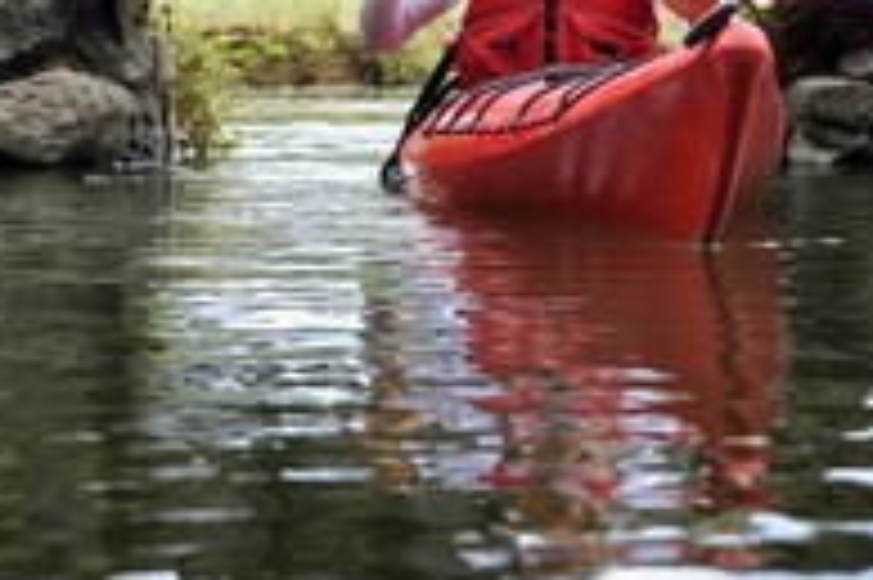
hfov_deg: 15.8
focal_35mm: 130
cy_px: 121
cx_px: 446
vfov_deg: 10.5
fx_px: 3150
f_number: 8
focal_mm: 60
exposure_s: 1/250
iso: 200
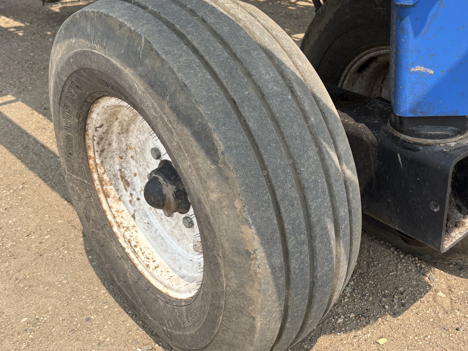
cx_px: 331
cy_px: 141
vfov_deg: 35.0
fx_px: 554
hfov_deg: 44.7
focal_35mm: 41
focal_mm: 5.96
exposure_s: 1/1626
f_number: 1.6
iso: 50
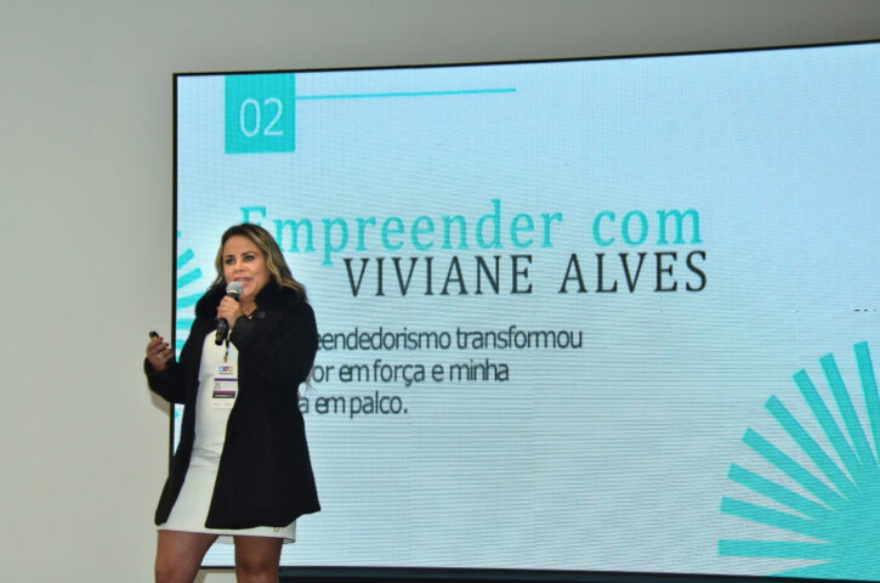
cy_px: 292
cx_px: 440
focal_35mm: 90
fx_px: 2195
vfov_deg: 15.1
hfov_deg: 22.7
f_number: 8
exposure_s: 1/50
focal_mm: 60
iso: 800
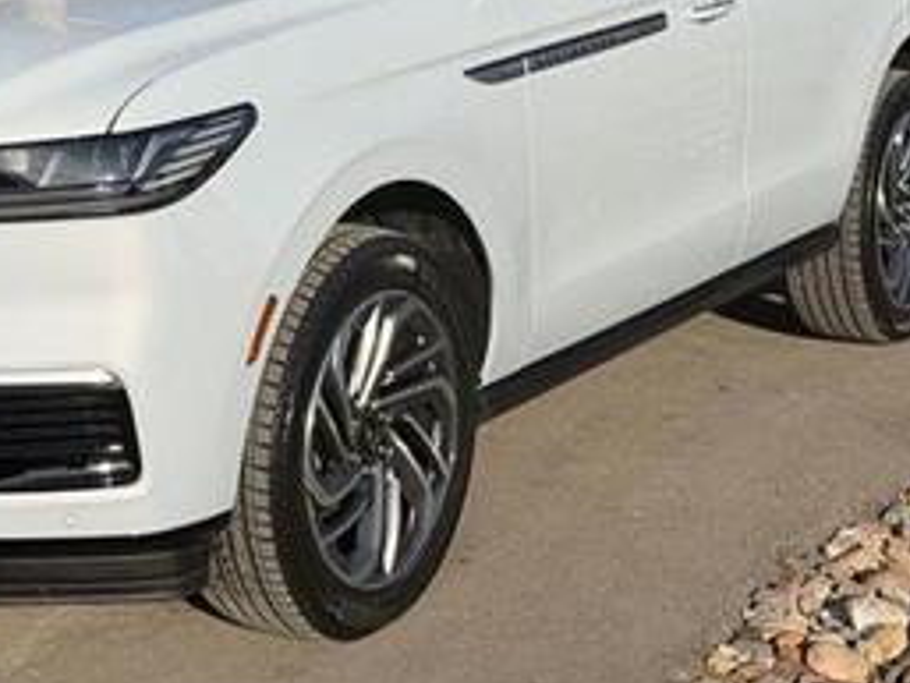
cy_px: 124
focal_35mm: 94
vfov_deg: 15.6
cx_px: 223
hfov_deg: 20.7
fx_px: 2472
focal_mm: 6.76
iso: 64
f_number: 1.78
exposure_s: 1/4878
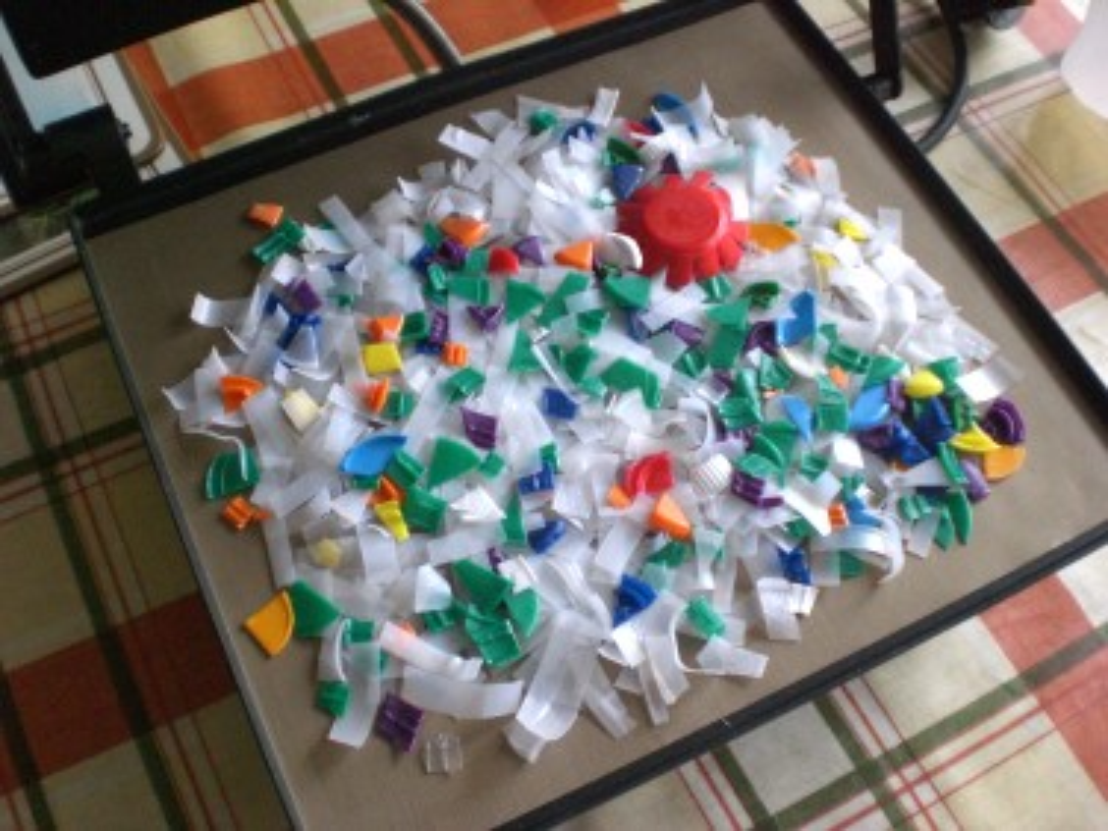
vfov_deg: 37.7
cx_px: 554
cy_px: 416
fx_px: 1216
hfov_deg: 49.0
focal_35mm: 38
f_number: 3.1
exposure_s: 1/125
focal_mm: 6.3
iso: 400
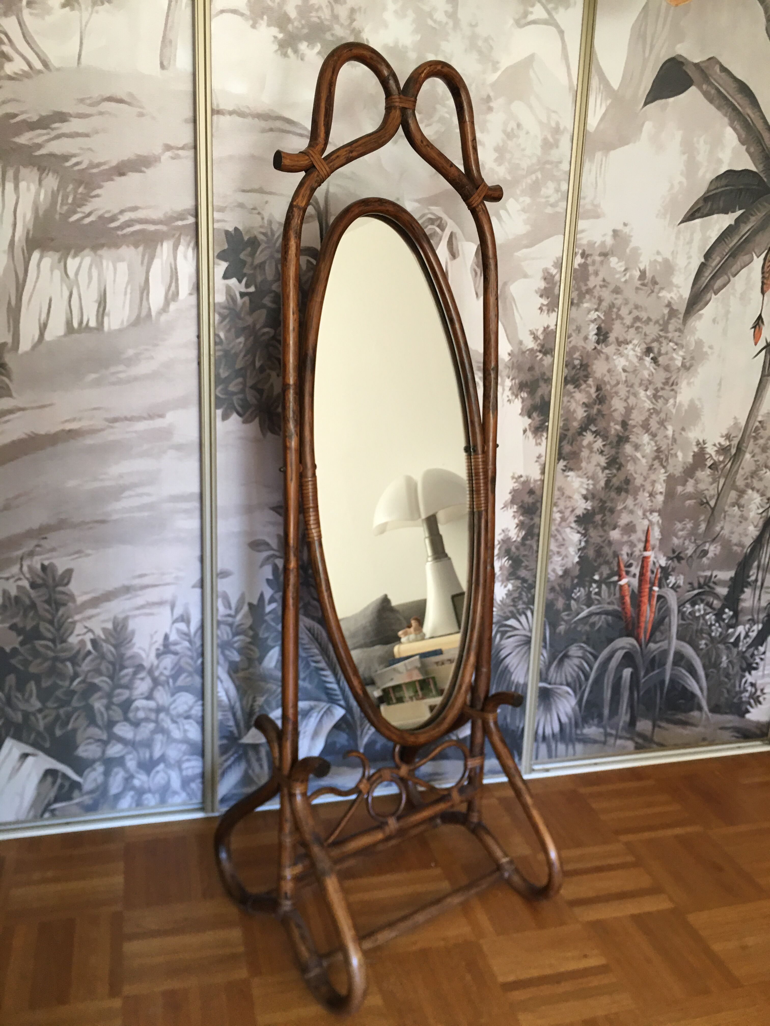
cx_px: 385
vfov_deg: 61.7
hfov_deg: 48.2
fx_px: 860
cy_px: 513
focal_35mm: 29
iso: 50
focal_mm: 4.15
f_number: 2.2
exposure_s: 1/17
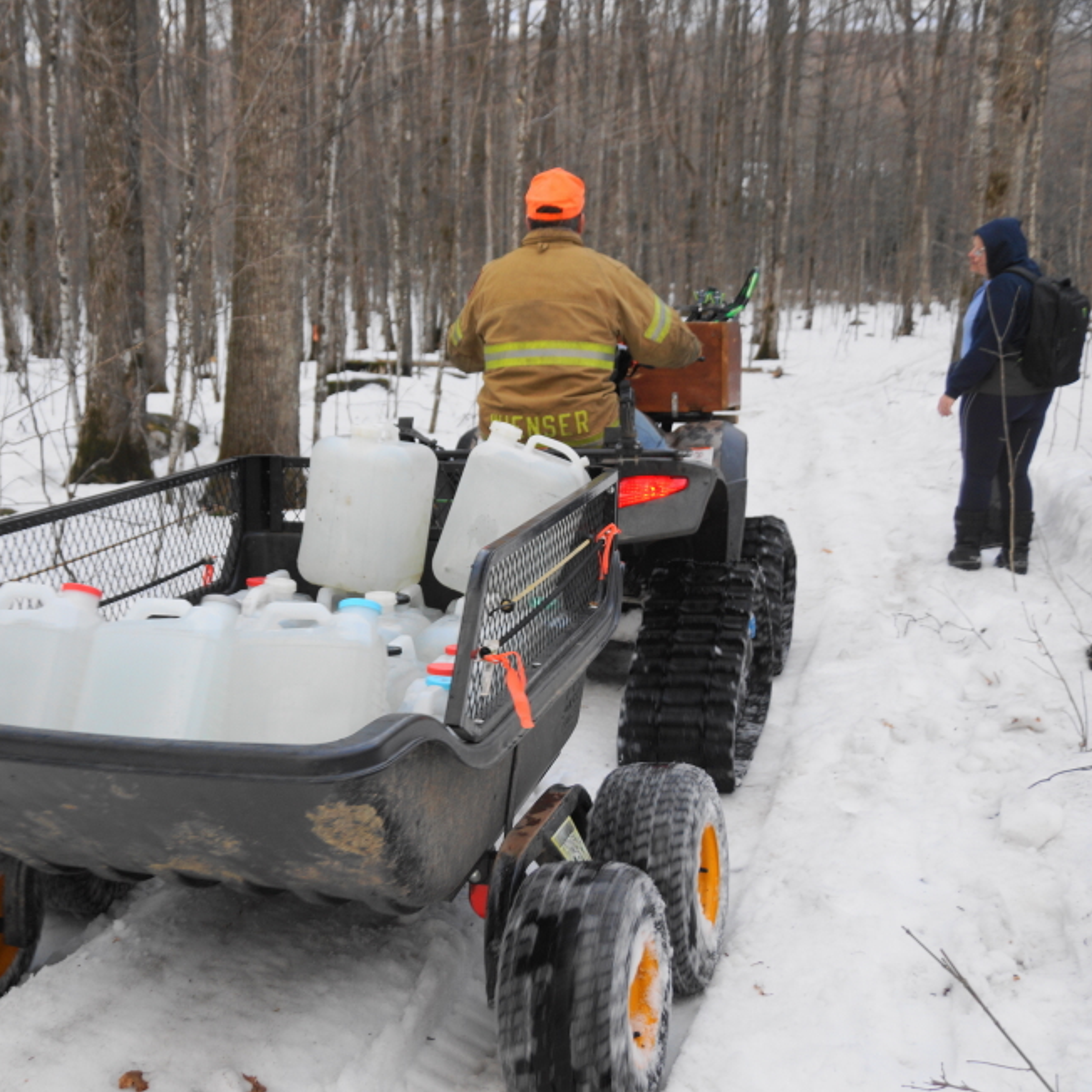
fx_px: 1535
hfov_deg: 38.6
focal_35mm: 43
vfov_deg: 39.2
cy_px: 556
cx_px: 333
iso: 160
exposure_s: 1/60
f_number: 4
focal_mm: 22
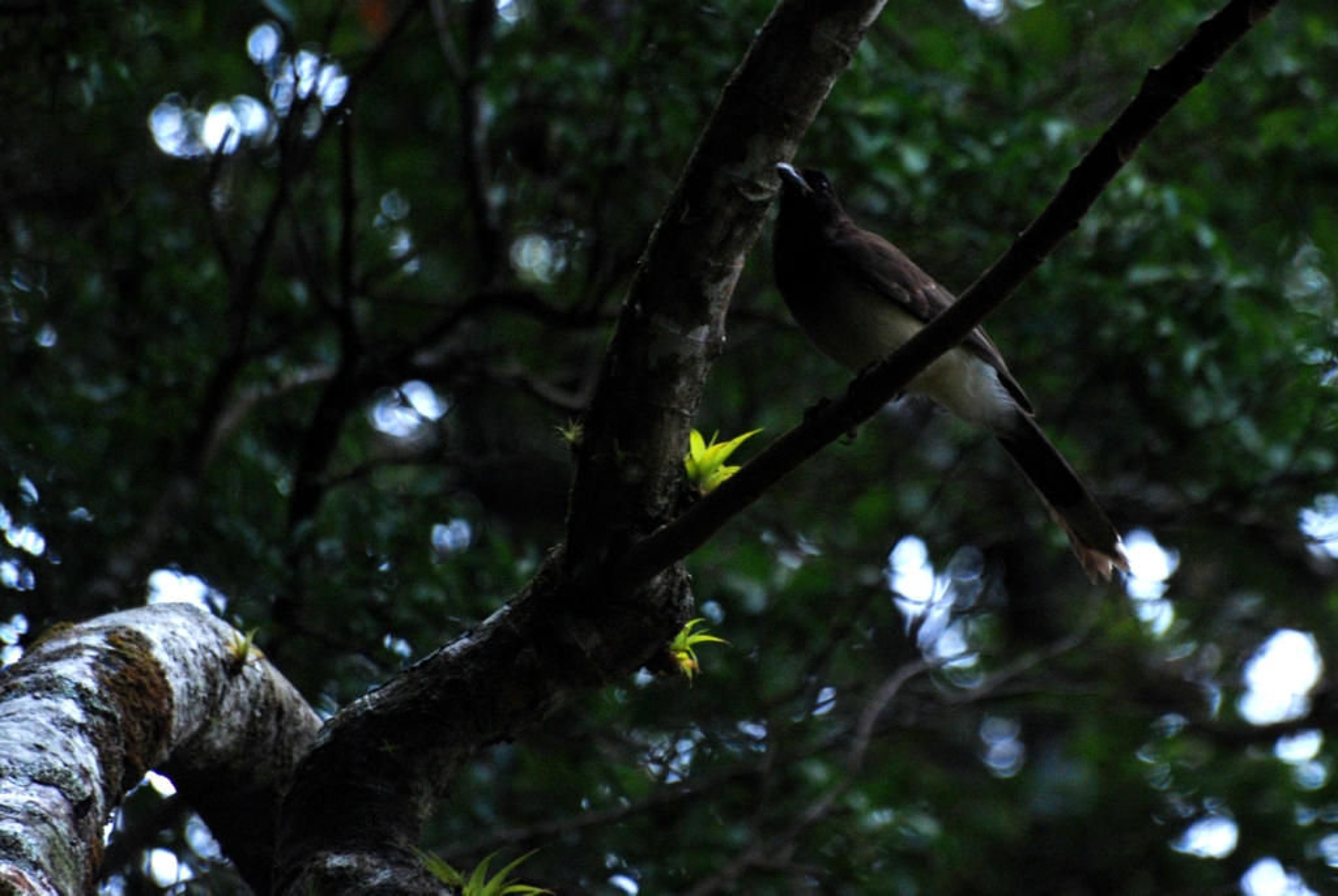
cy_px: 448
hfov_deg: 4.6
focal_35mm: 450
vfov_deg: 3.1
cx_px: 669
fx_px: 16749
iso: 400
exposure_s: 1/160
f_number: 5.6
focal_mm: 300
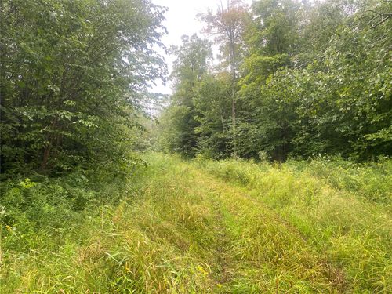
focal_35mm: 26
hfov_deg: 67.3
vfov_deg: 53.1
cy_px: 147
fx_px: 294
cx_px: 196
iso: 125
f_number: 1.8
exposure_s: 1/112
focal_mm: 4.25
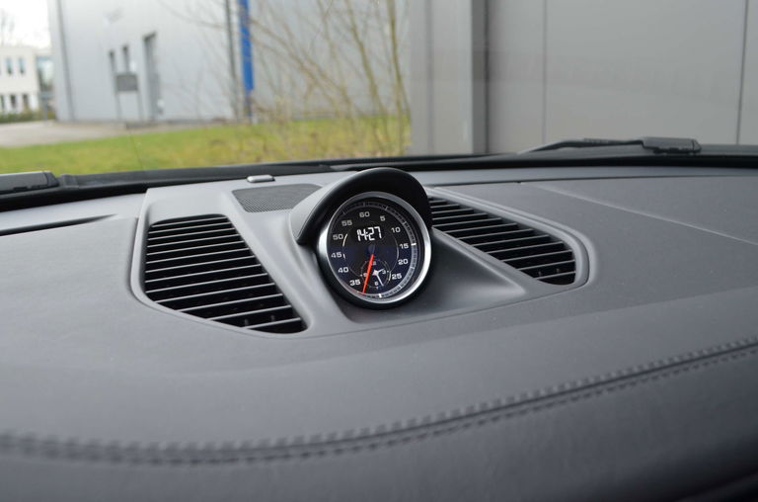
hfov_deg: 57.3
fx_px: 693
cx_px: 379
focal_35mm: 33
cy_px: 251
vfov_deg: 39.8
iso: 320
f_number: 5.6
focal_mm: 22
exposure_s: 1/60
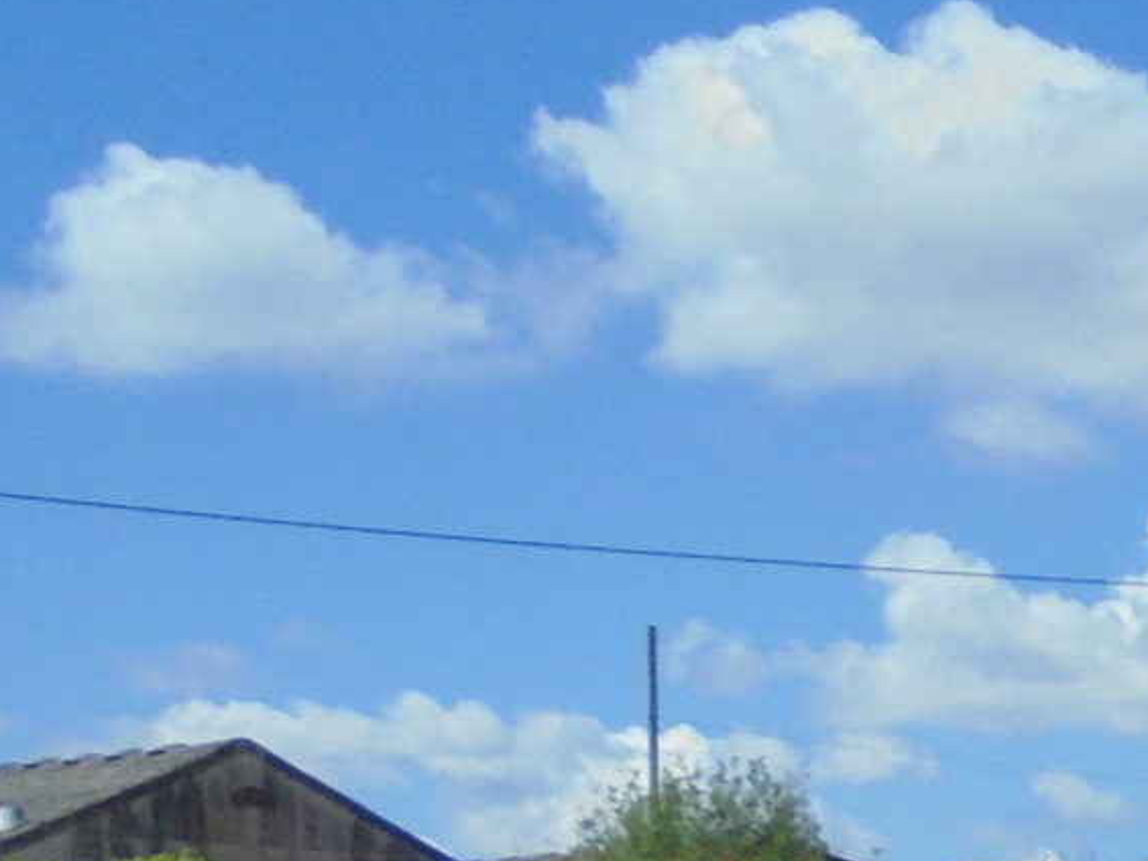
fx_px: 3913
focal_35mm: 118
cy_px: 1600
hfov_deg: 14.9
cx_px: 1950
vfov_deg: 11.5
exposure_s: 1/125
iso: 100
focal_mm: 4.6
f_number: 11.5
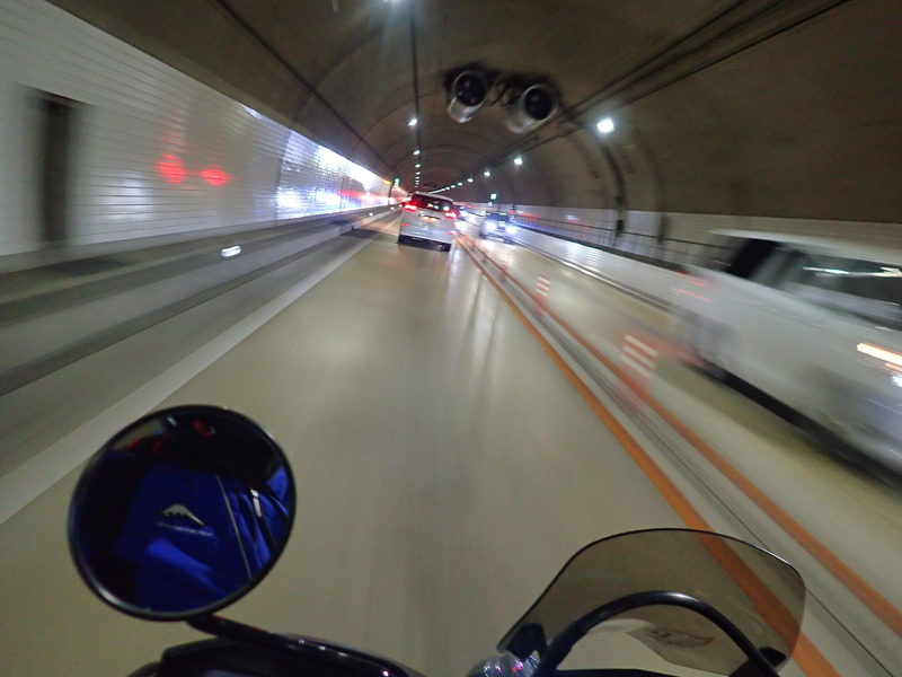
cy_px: 338
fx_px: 651
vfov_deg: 54.9
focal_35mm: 25
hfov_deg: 69.4
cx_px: 451
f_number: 2
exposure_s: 1/30
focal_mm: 4.5
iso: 400
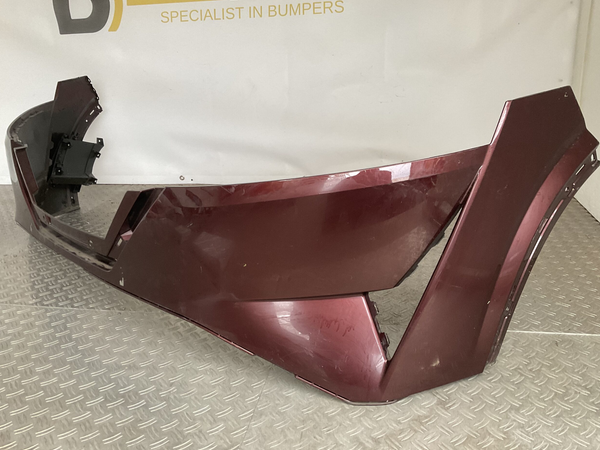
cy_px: 221
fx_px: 520
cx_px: 304
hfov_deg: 60.0
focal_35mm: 30
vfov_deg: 46.8
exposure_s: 1/50
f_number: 1.8
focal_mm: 3
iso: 100
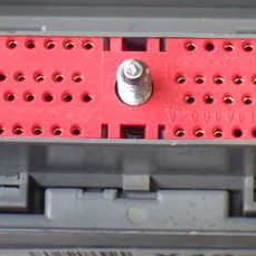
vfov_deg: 7.5
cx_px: 129
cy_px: 58
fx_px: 1941
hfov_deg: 7.5
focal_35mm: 232
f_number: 4.9
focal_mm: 18
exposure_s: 1/100
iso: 1000
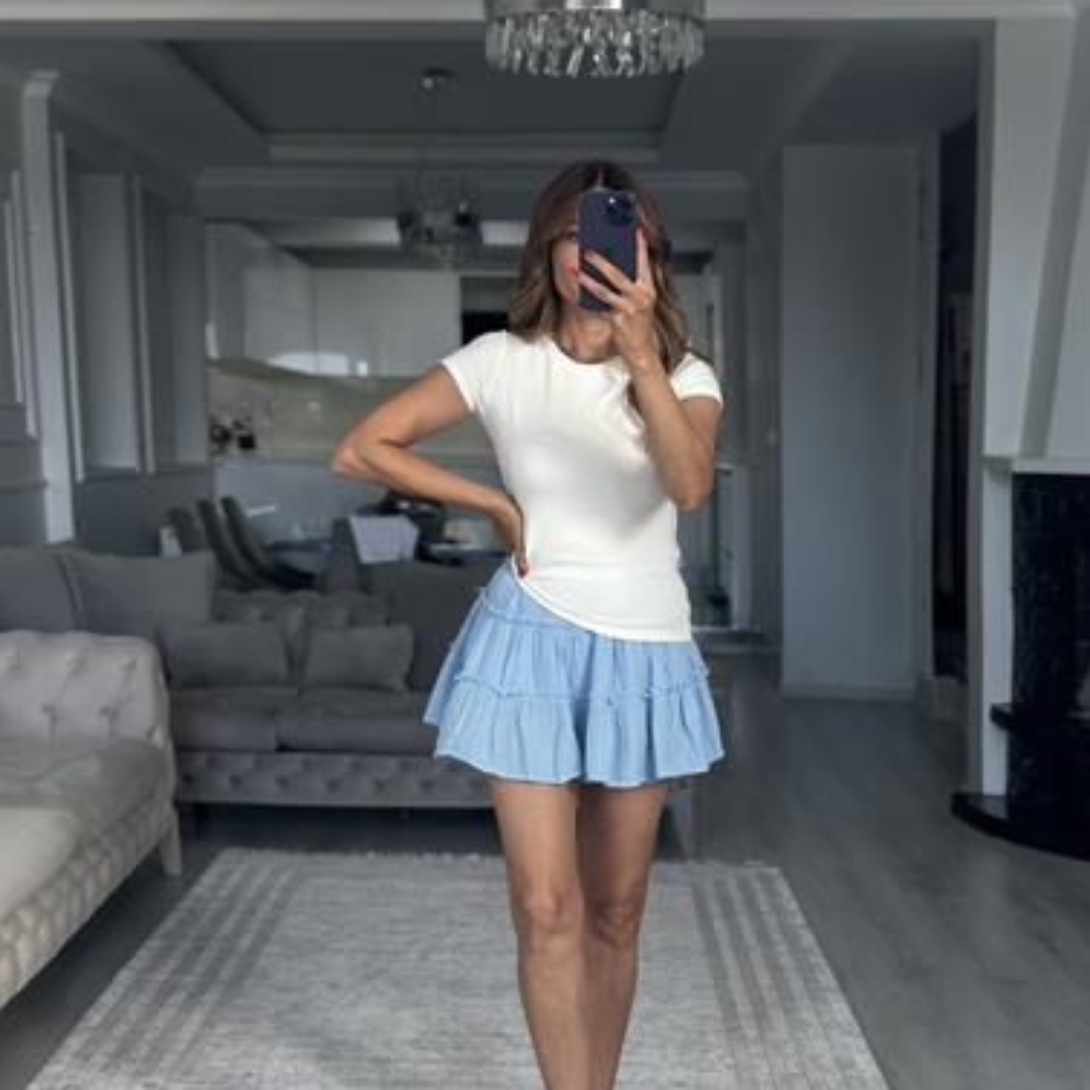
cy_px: 717
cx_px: 546
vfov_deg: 29.9
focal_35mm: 57
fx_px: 2031
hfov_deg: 30.0
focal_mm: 6.86
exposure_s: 1/161
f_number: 1.78
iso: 125
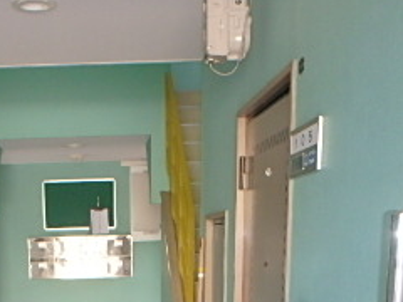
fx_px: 652
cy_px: 381
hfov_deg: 33.5
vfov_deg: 23.4
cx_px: 87
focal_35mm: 56
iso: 250
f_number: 3.5
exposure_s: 1/30
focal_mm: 3.7
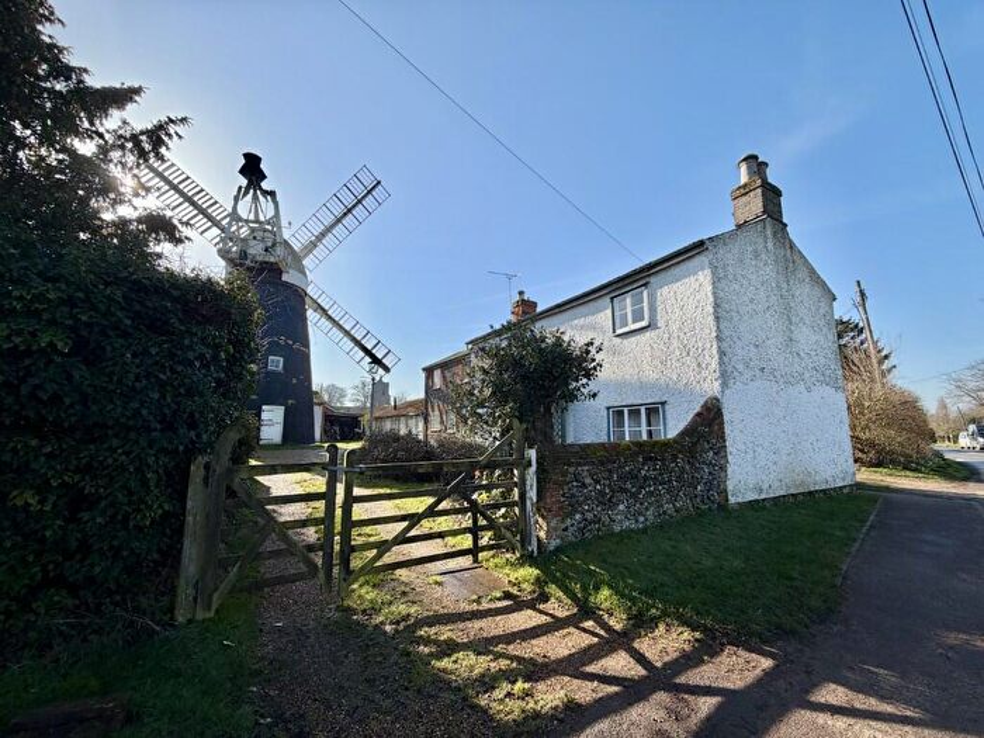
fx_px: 398
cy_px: 369
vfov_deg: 85.7
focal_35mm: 14
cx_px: 492
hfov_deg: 102.1
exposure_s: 1/914
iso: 25
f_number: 2.2
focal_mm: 2.22
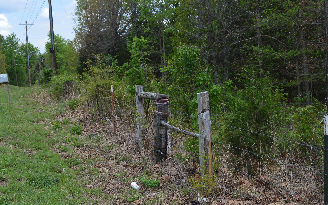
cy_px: 110
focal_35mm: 59
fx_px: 527
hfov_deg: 34.5
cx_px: 163
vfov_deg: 22.0
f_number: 10
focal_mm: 38
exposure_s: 1/320
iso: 400
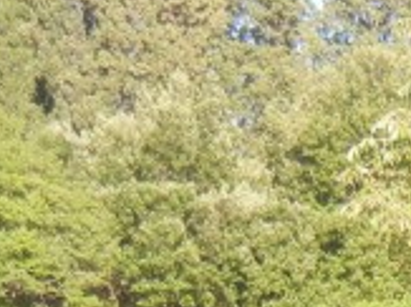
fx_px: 5742
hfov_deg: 4.0
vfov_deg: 3.0
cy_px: 886
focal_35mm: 484
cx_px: 862
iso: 160
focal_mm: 13.9
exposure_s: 1/217
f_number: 4.3
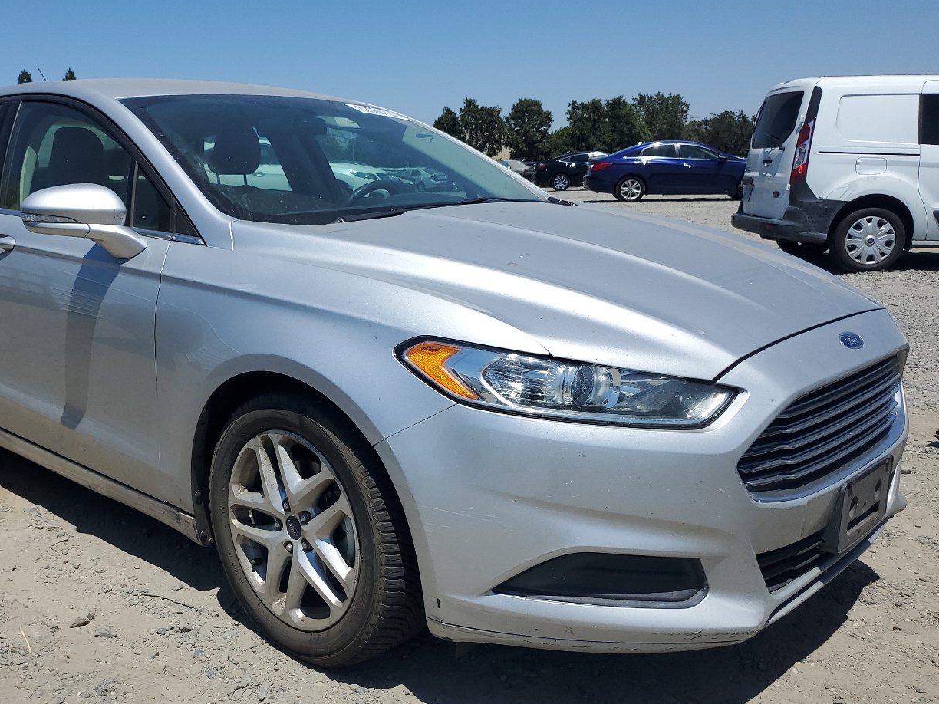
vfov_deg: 41.8
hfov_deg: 53.3
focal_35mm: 34
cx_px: 346
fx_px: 922
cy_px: 383
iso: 50
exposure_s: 1/10000
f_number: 1.5
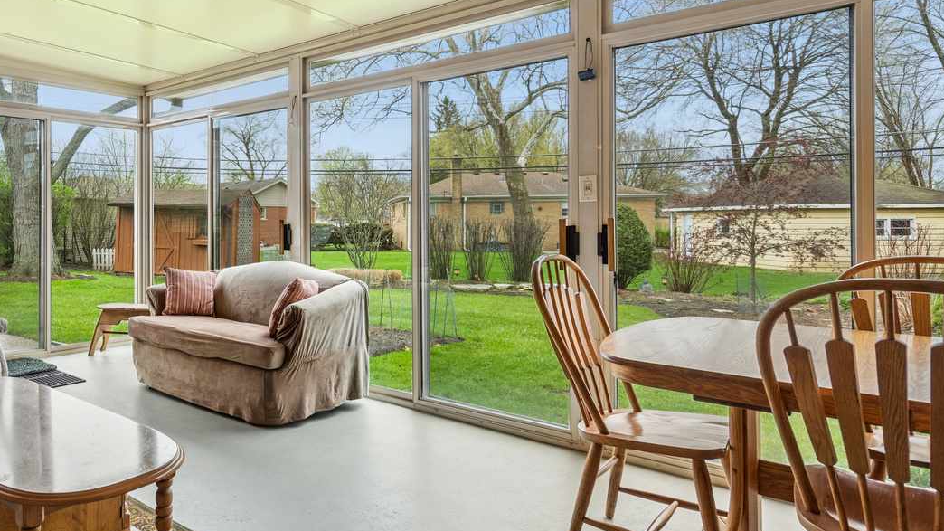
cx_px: 262
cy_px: 223
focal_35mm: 26
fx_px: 651
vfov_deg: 44.2
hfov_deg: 68.3
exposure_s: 1/125
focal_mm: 16
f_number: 8
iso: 400
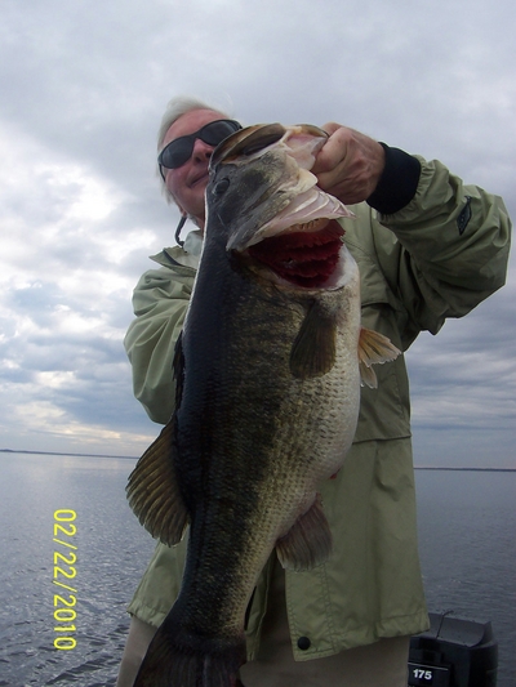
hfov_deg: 38.7
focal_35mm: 37
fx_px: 735
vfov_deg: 50.1
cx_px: 258
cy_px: 344
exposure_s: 1/350
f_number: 5.6
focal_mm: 5.6
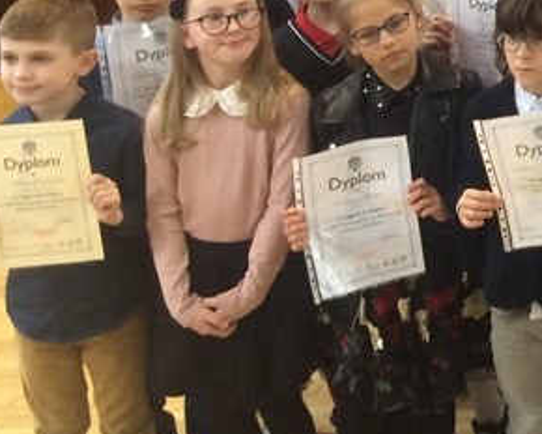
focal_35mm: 100
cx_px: 931
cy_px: -152
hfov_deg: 16.5
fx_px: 1604
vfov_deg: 14.6
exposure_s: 1/33
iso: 125
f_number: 2.2
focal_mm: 4.15
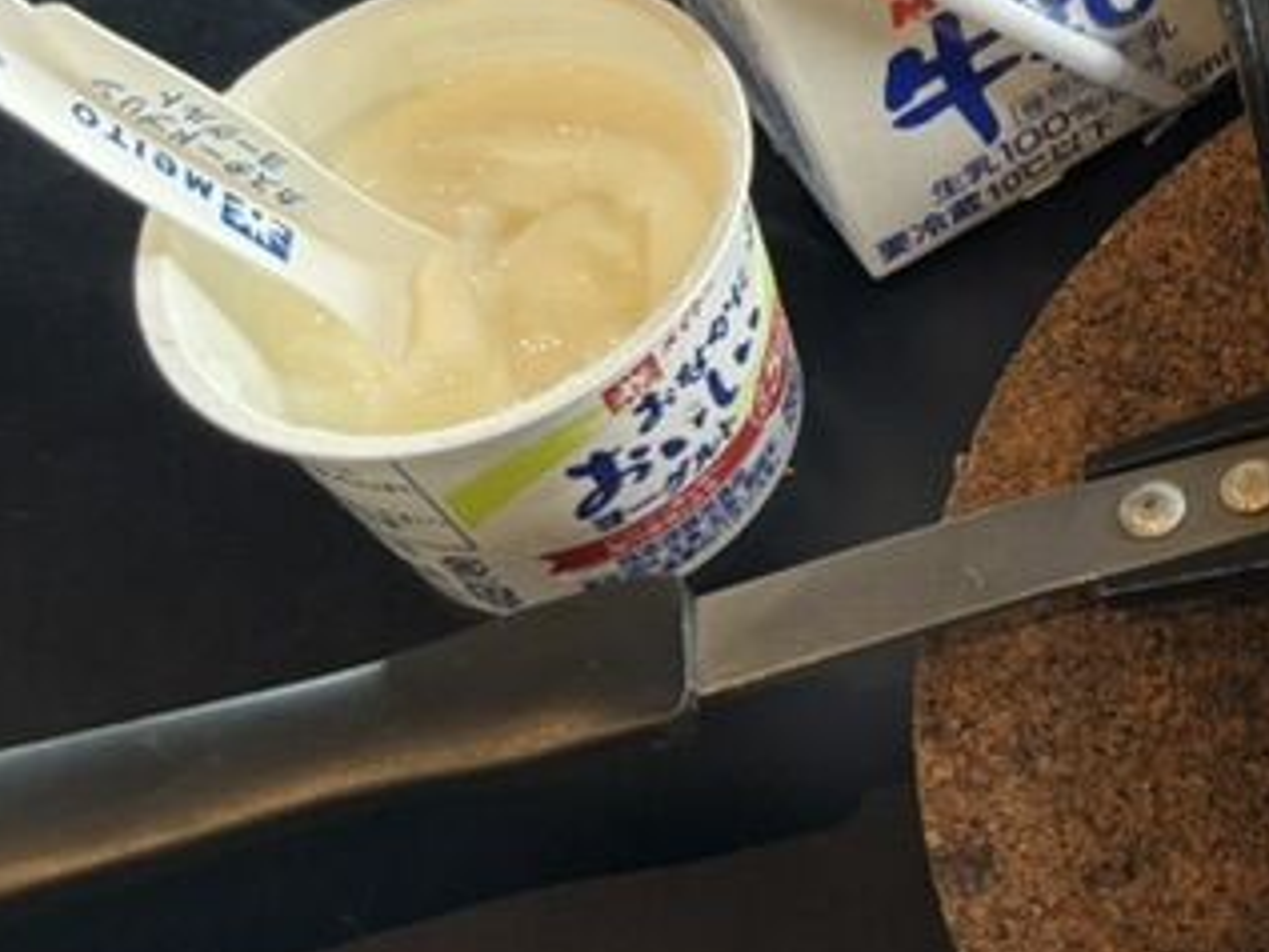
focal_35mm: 84
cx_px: 1885
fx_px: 3081
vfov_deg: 17.0
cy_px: -108
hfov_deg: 20.2
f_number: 1.6
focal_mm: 5.96
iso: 100
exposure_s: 1/50
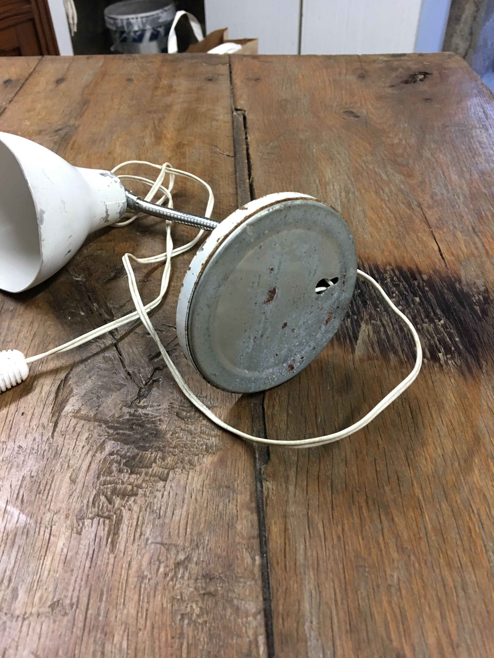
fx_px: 552
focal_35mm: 29
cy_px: 329
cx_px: 247
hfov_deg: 48.2
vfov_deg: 61.7
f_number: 2.2
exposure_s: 1/17
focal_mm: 4.15
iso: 80
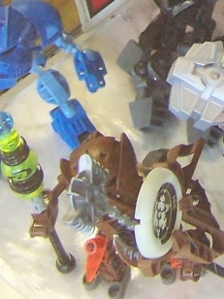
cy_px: -230
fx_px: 1277
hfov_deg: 9.5
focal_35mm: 148
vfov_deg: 12.3
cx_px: 426
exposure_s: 1/8
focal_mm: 6.3
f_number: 2.8
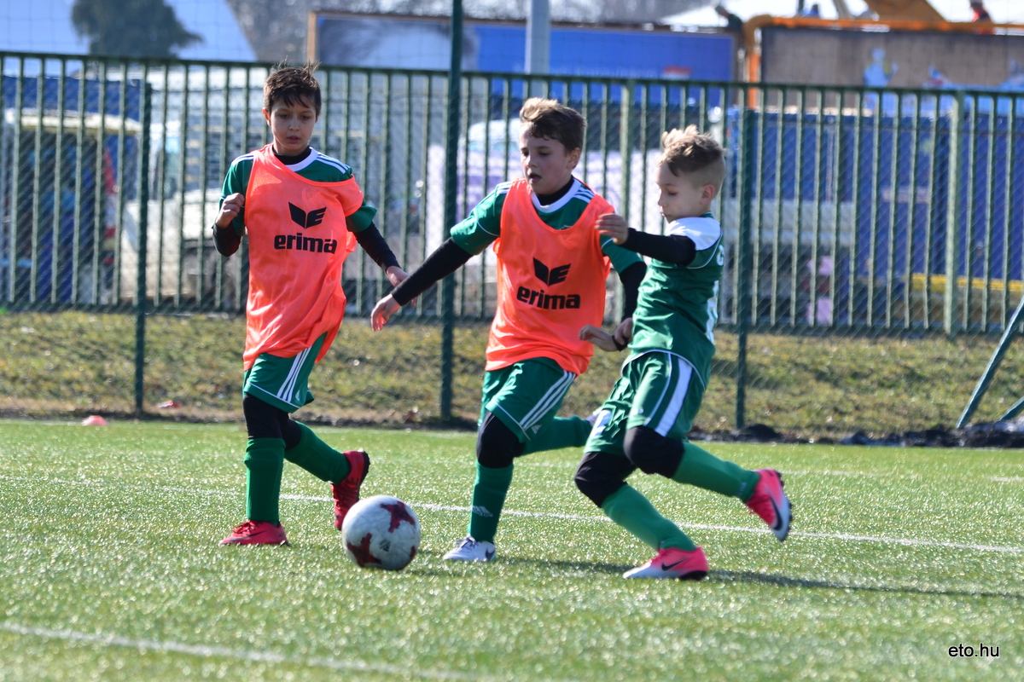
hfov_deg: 8.1
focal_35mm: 255
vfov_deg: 5.4
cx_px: 512
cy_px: 341
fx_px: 7253
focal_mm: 170
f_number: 5
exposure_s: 1/500
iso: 140
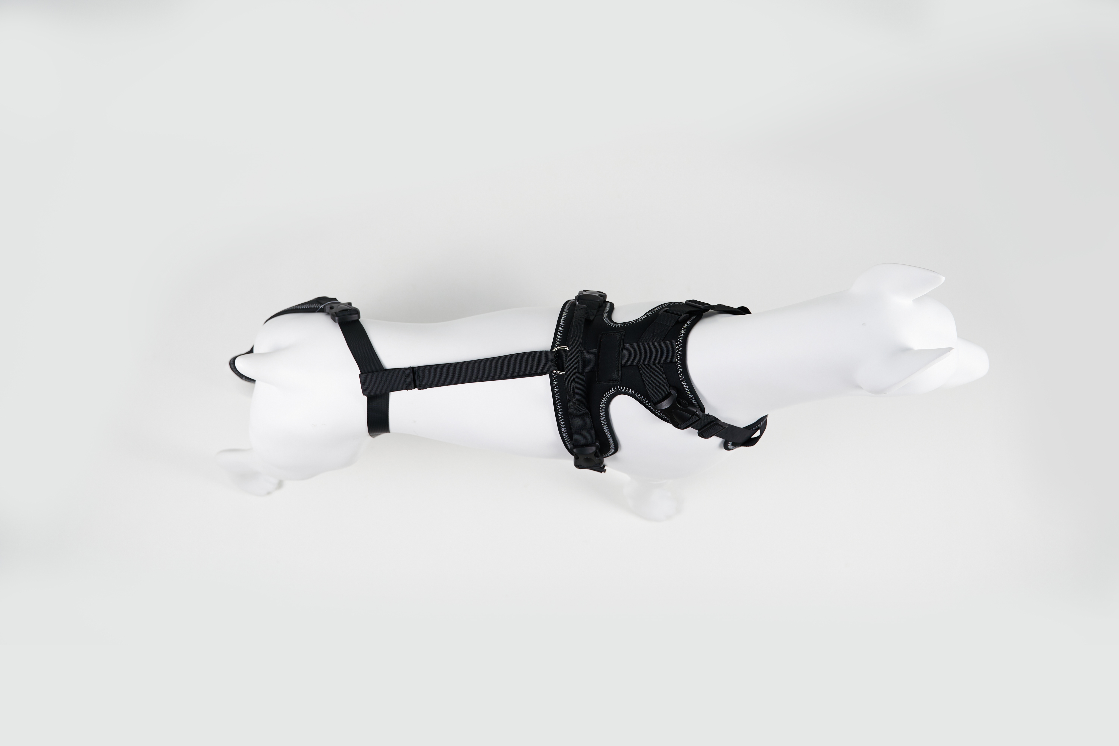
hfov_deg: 61.9
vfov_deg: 43.6
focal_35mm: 30
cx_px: 560
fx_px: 932
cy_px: 373
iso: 100
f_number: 4.5
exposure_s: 1/80
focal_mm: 30
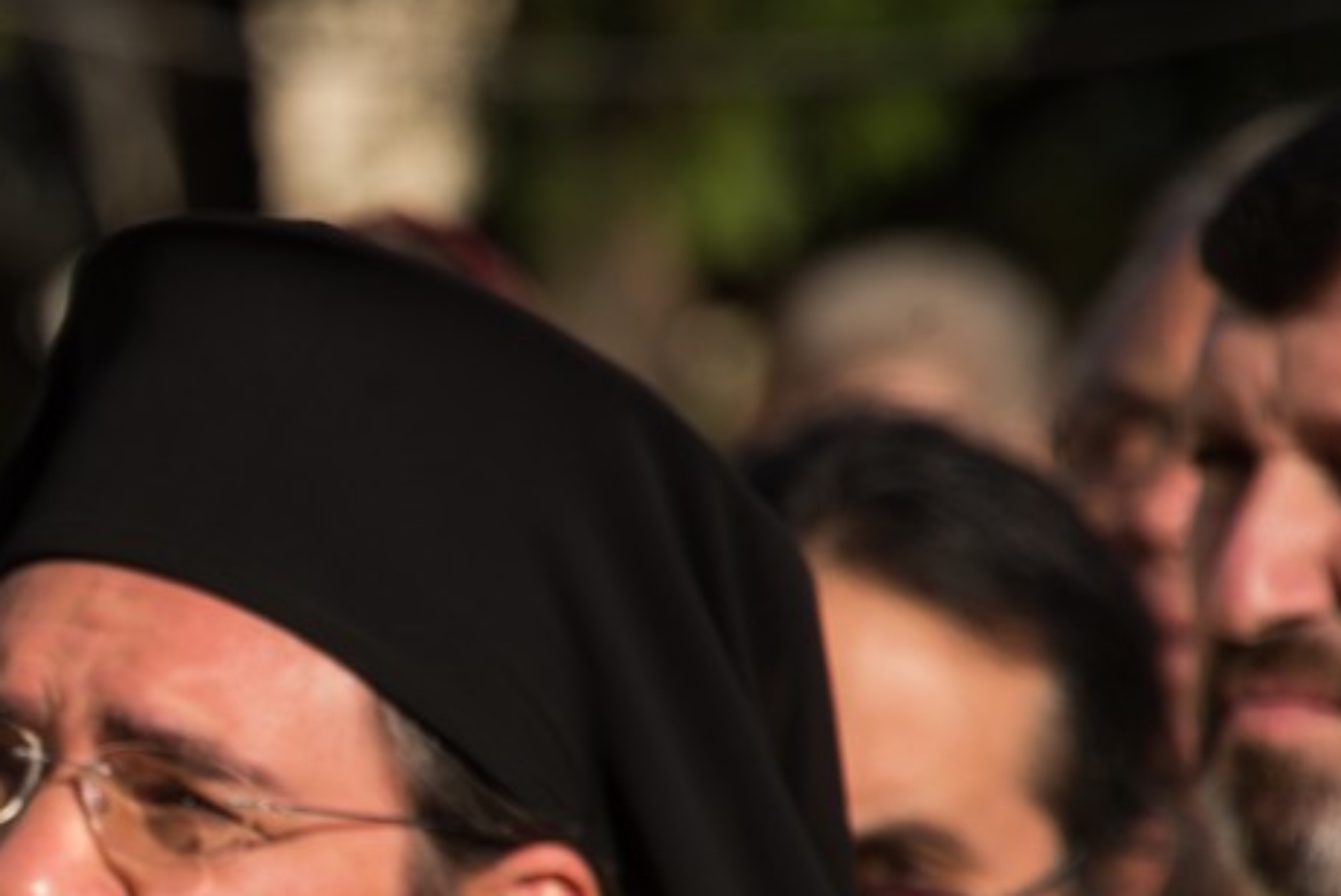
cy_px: 849
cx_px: -676
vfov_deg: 1.5
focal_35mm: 934
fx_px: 34812
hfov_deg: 2.2
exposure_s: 1/125
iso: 100
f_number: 8
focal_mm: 300
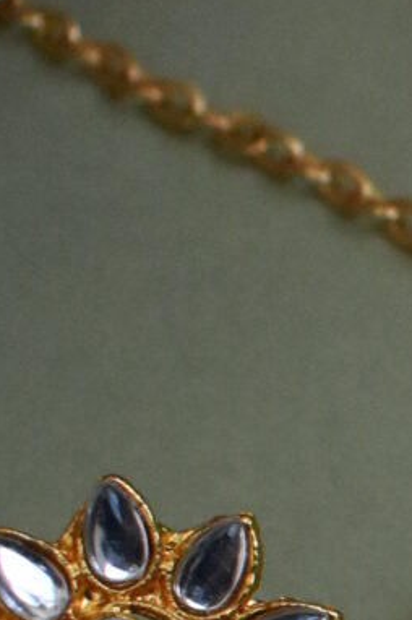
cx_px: 1105
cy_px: 735
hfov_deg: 6.1
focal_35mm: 211
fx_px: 3635
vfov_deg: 9.6
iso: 1800
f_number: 3.8
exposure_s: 1/500
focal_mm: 21
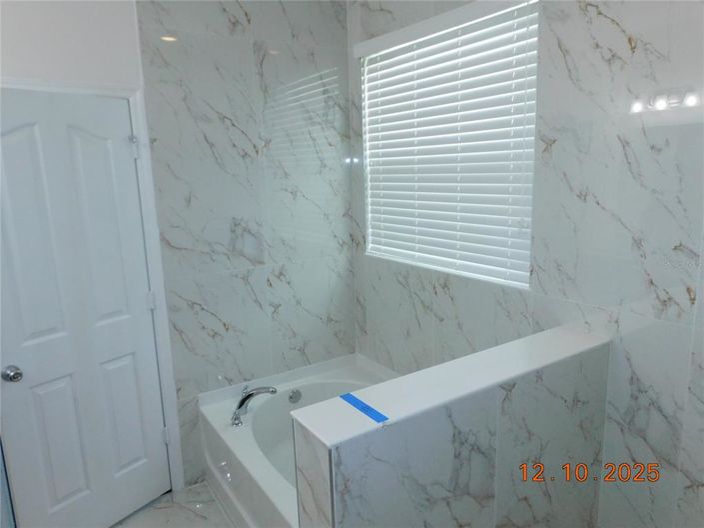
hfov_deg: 71.6
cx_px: 352
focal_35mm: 24
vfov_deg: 56.8
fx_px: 488
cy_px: 264
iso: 400
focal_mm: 4.3
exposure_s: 1/160
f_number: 3.3
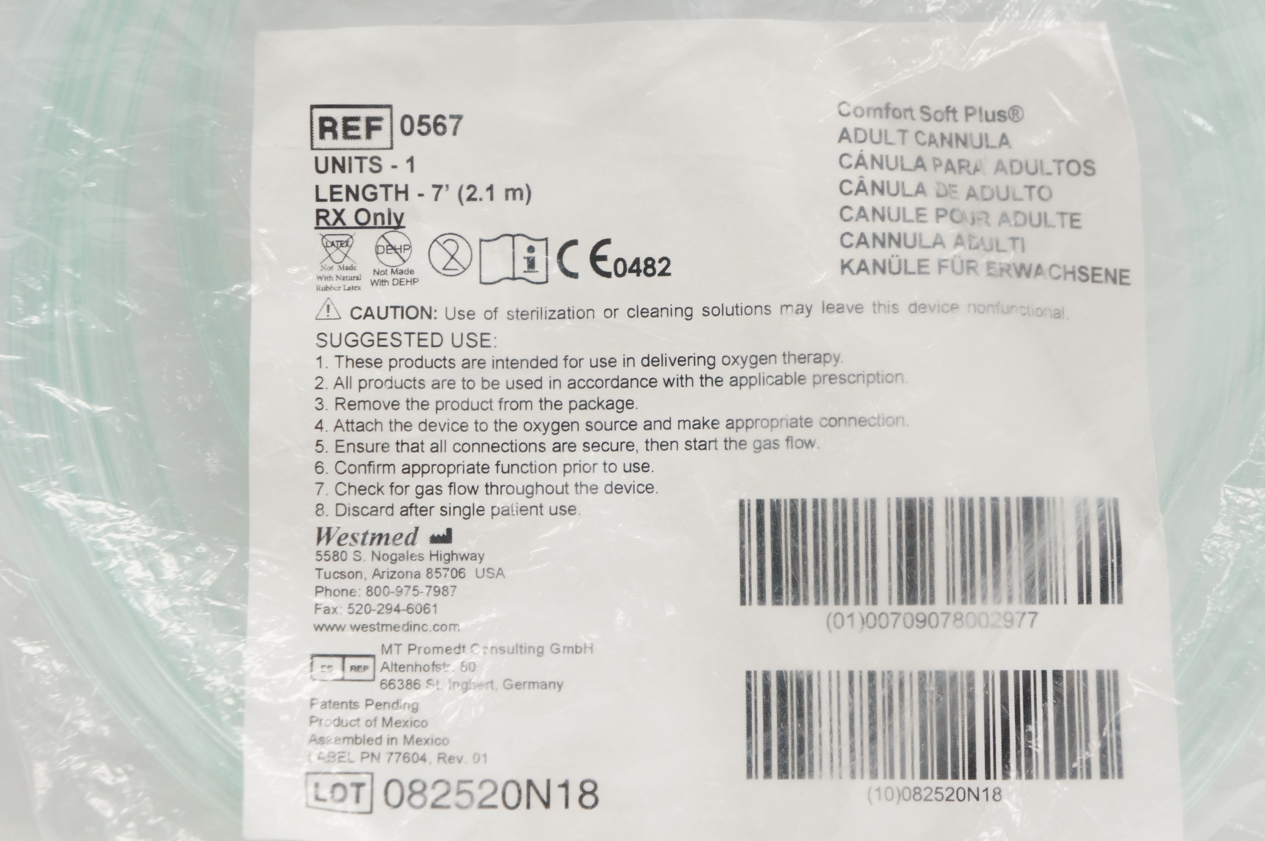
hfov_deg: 24.6
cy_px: 420
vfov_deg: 16.5
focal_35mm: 82
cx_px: 632
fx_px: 2896
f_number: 6.3
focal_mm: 55
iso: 800
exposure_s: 1/160
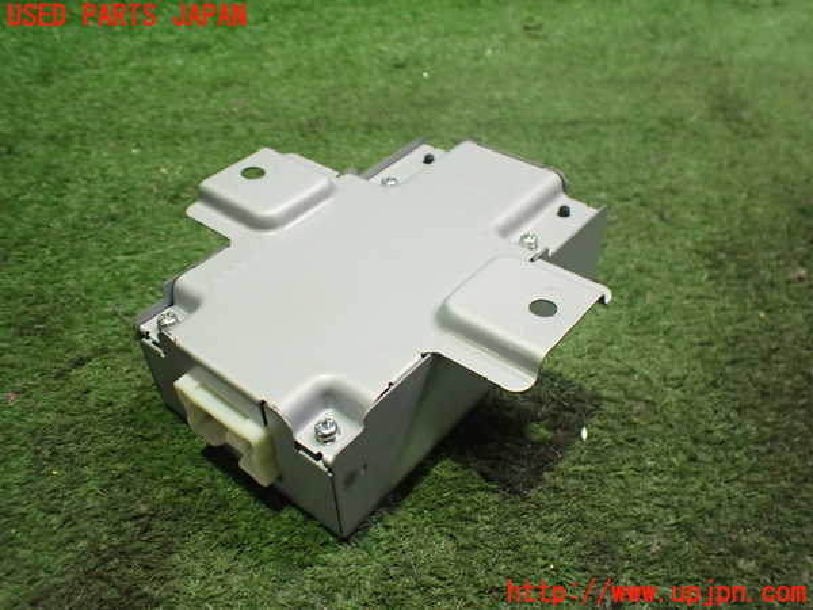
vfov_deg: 46.8
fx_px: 705
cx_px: 406
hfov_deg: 60.0
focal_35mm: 30
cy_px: 305
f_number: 2.3
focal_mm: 5.4
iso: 800
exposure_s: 1/30
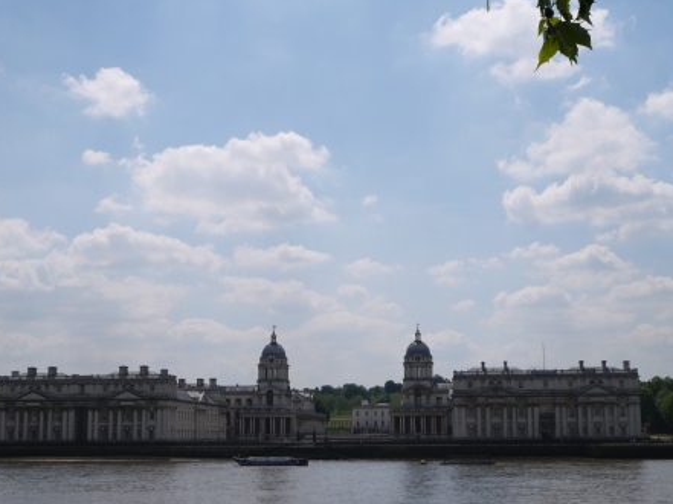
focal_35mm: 61
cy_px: 250
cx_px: 336
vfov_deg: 24.0
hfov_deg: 31.7
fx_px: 1185
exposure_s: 1/500
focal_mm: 30
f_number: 13
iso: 160
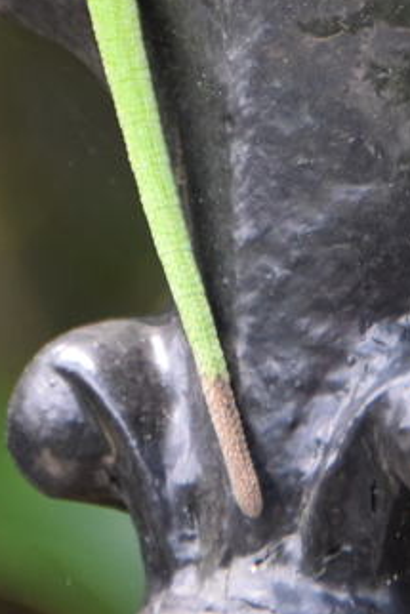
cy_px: -391
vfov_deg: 1.7
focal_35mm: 1194
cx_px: 303
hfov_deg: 1.2
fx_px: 20374
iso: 2000
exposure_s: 1/640
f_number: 5.6
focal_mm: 300
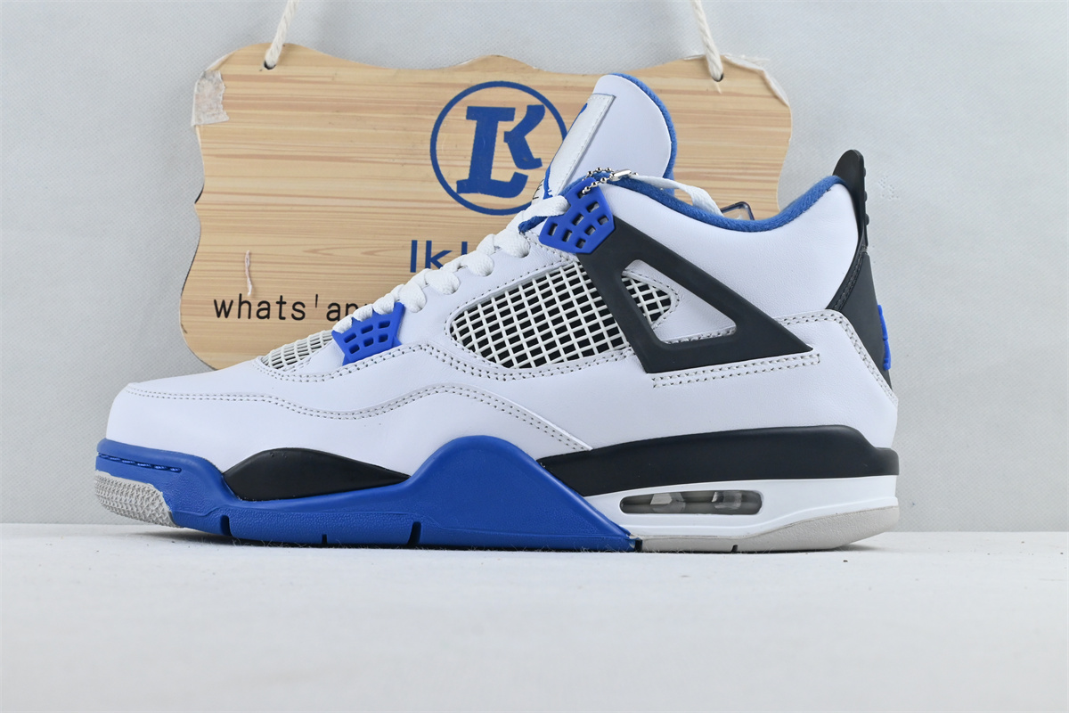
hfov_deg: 45.0
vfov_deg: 30.8
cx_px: 534
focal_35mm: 44
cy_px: 356
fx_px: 1292
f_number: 10
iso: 1000
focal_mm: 29
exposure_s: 1/160
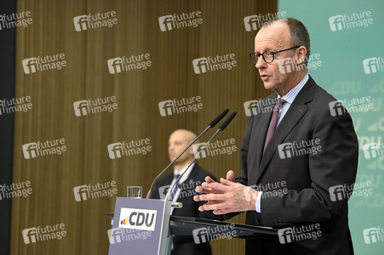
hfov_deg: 15.2
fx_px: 1439
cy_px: 128
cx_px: 192
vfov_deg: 10.1
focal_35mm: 135
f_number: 4.5
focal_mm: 135
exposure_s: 1/640
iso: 5000
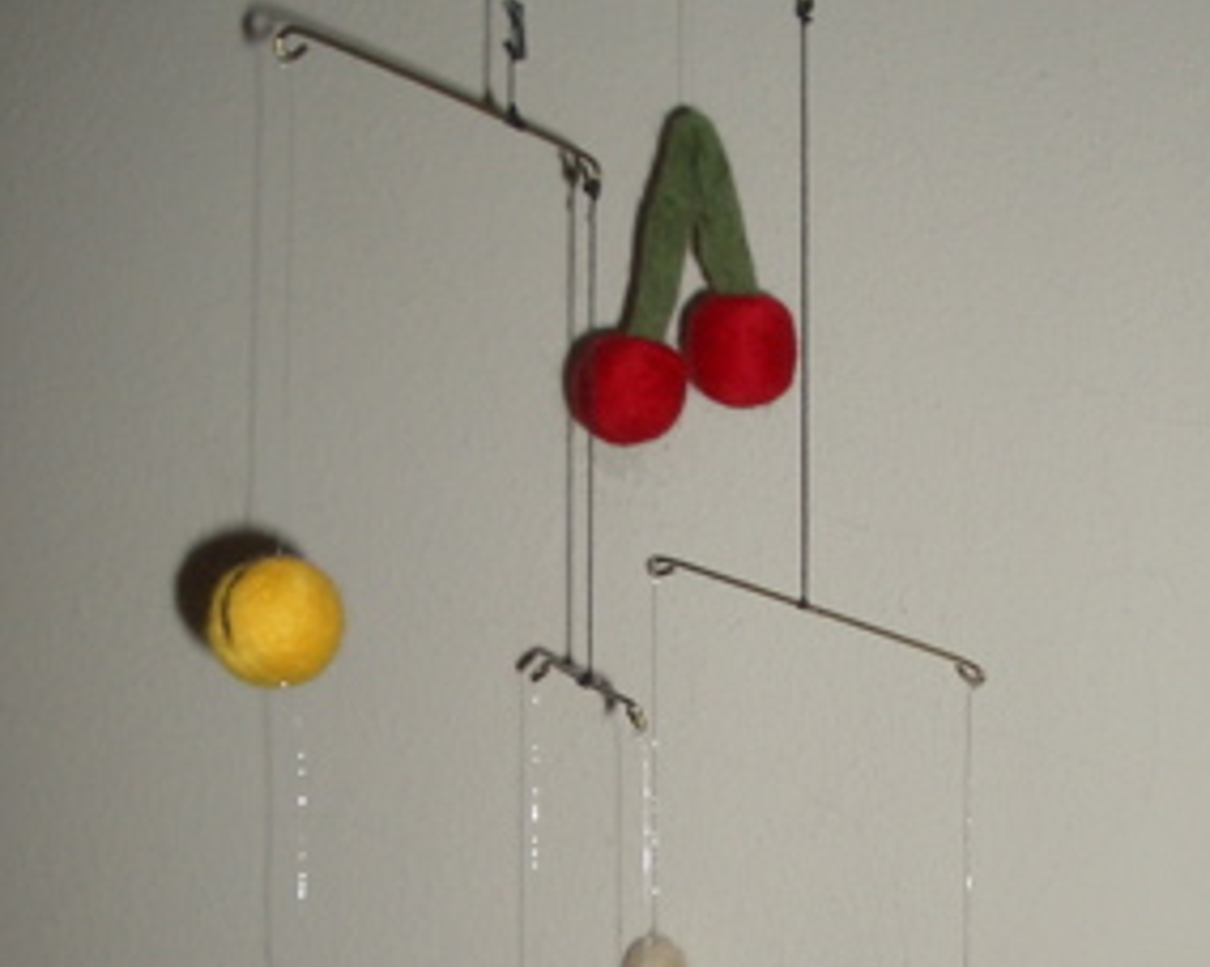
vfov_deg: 23.4
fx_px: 2291
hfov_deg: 29.4
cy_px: 794
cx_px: 773
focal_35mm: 64
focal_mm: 5.8
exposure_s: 1/40
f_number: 4.3
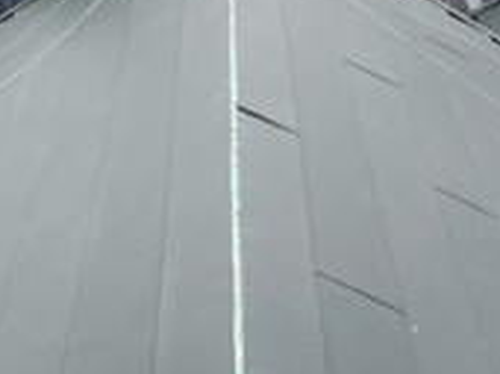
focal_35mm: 98
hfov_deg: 20.1
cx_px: 276
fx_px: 1414
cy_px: 333
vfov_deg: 14.9
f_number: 1.6
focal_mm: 4.2
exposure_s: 1/121
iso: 80
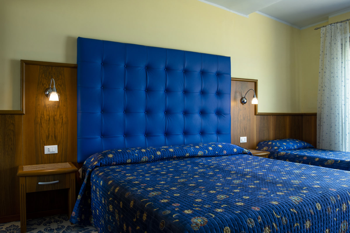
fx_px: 272
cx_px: 175
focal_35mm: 28
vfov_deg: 46.4
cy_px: 116
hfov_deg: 65.5
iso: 250
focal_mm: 28
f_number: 8
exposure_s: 1/25
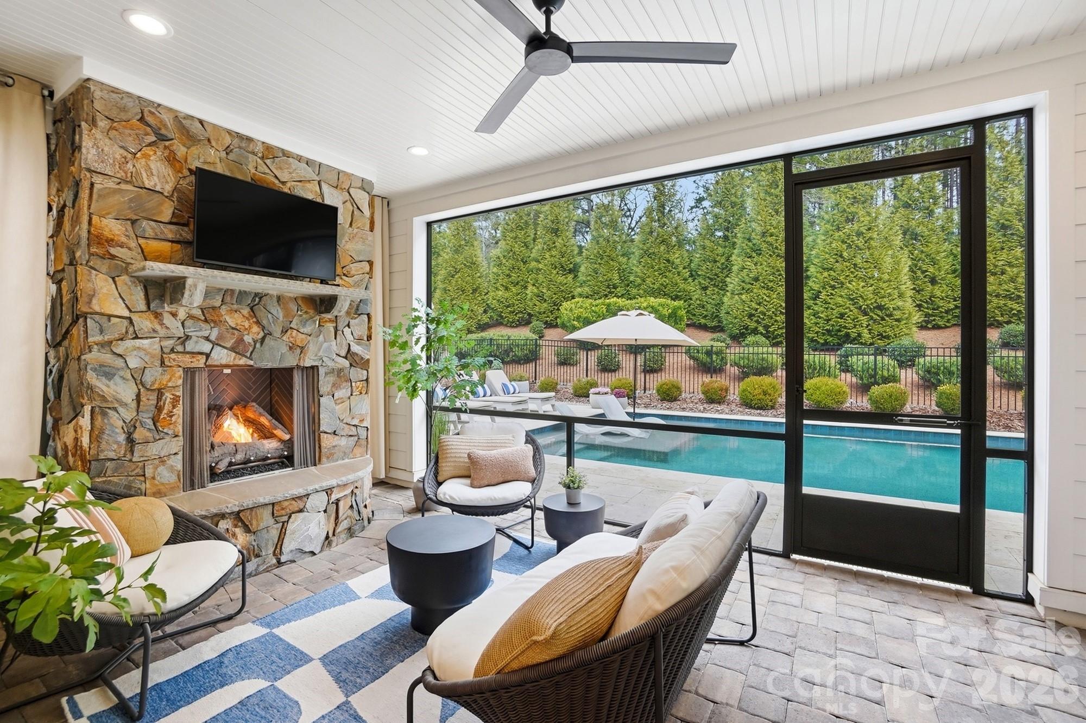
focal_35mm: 15
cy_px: 362
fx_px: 452
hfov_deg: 100.4
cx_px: 543
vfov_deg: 77.3
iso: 100
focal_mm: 10
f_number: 8
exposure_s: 1/160
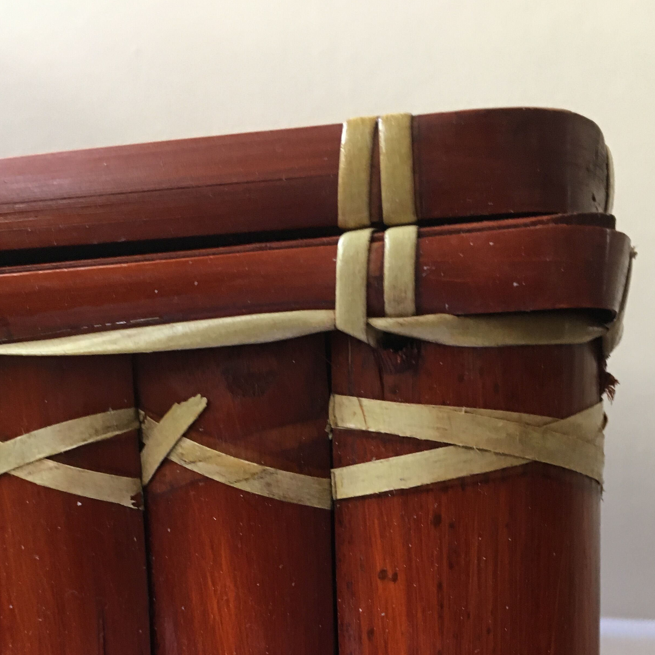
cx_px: 288
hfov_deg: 39.1
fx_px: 921
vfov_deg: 37.5
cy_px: 539
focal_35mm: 43
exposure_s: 1/33
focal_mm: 4.15
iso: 160
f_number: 2.2
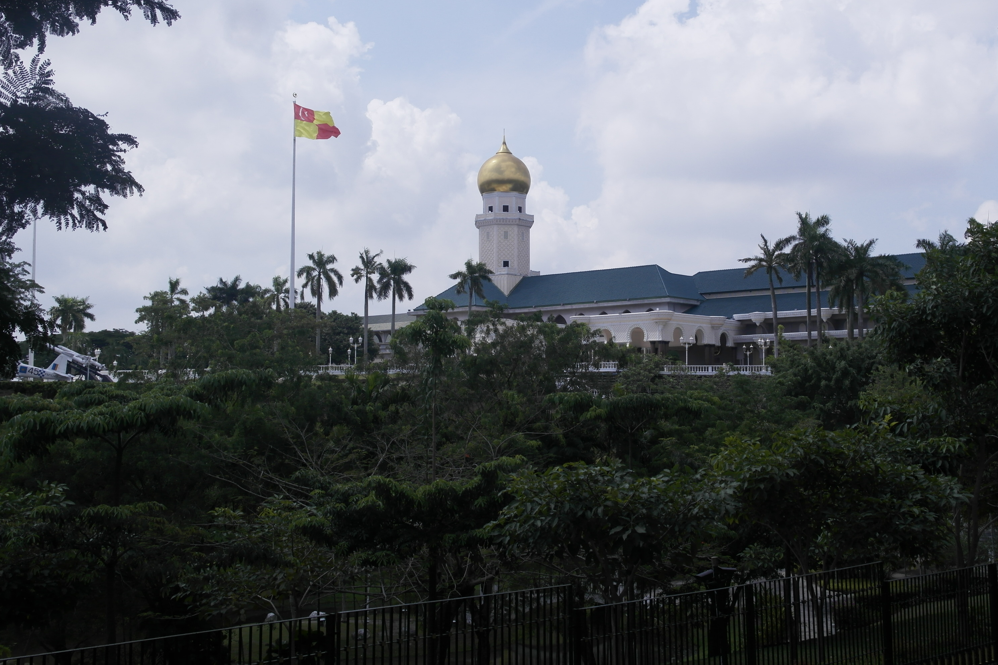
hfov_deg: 45.2
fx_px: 1192
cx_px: 587
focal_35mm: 43
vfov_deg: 31.1
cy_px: 265
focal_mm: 22
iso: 200
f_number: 7.1
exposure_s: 1/640
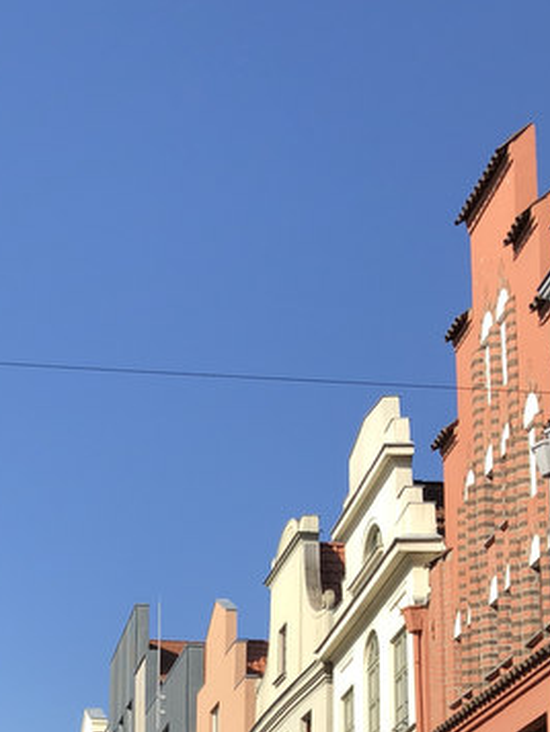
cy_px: 804
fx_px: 1546
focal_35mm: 73
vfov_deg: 24.8
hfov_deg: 19.6
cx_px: 14
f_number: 1.8
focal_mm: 3.99
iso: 20
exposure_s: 1/1600
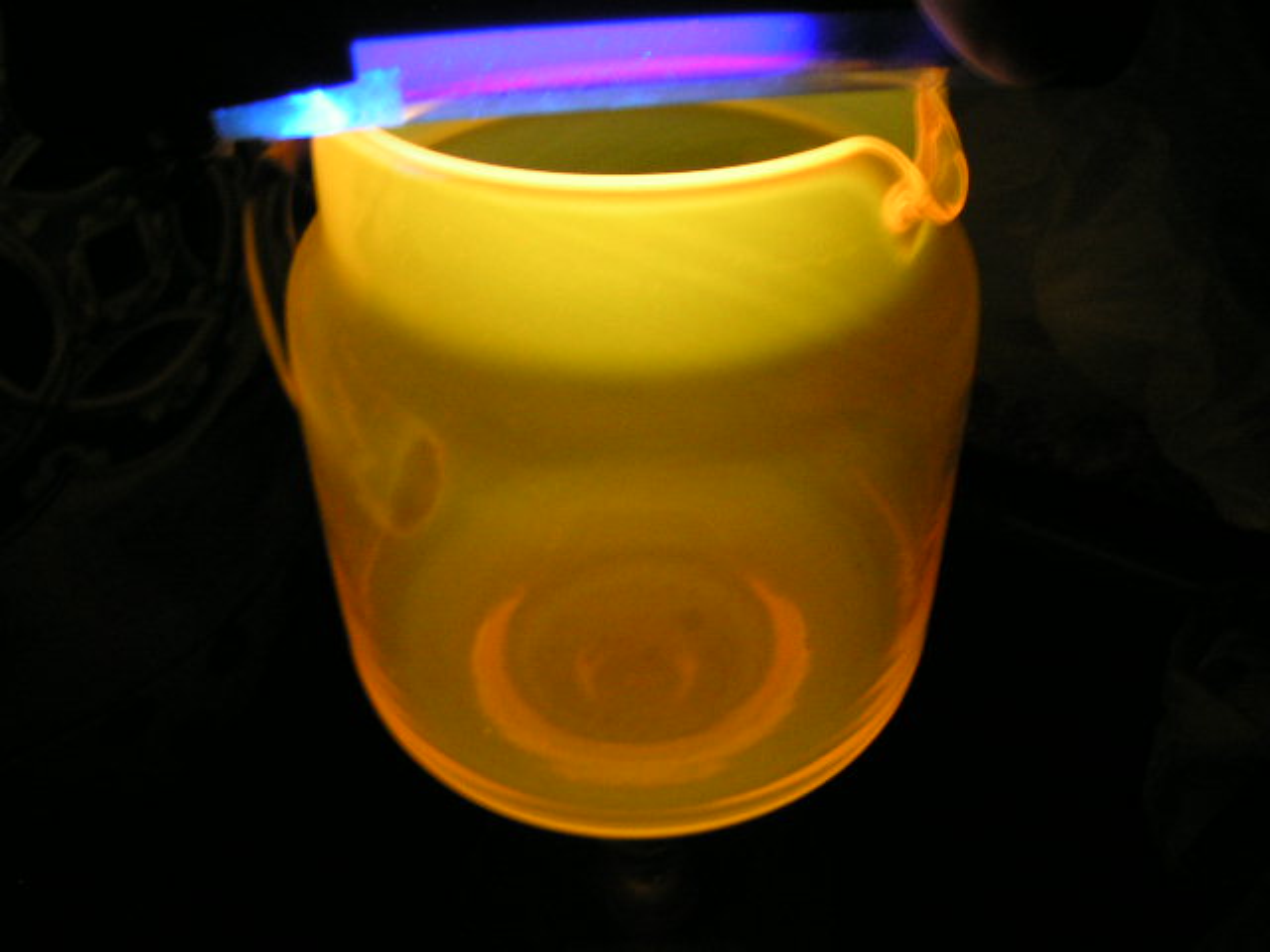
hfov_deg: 49.0
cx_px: 635
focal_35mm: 38
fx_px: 1394
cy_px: 476
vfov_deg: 37.7
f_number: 2.8
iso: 200
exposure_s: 1/2.5
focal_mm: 5.8
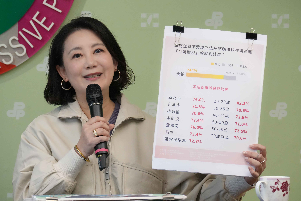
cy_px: 100
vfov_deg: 4.2
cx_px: 150
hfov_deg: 6.3
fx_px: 2734
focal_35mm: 327
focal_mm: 218
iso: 3200
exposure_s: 1/160
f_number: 10
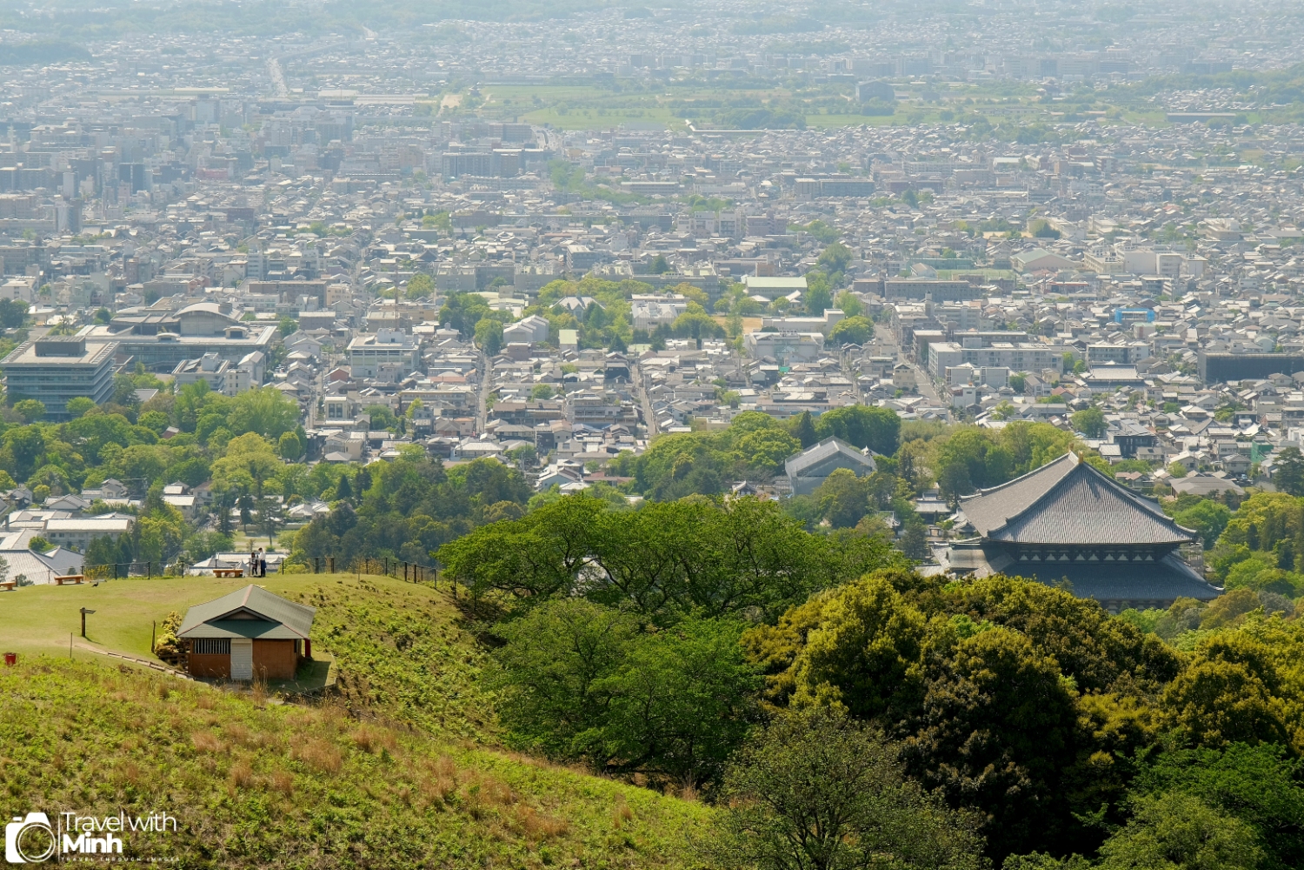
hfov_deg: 20.8
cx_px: 652
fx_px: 3550
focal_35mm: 98
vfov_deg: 14.0
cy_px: 435
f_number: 6.4
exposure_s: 1/750
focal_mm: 65.2
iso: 400
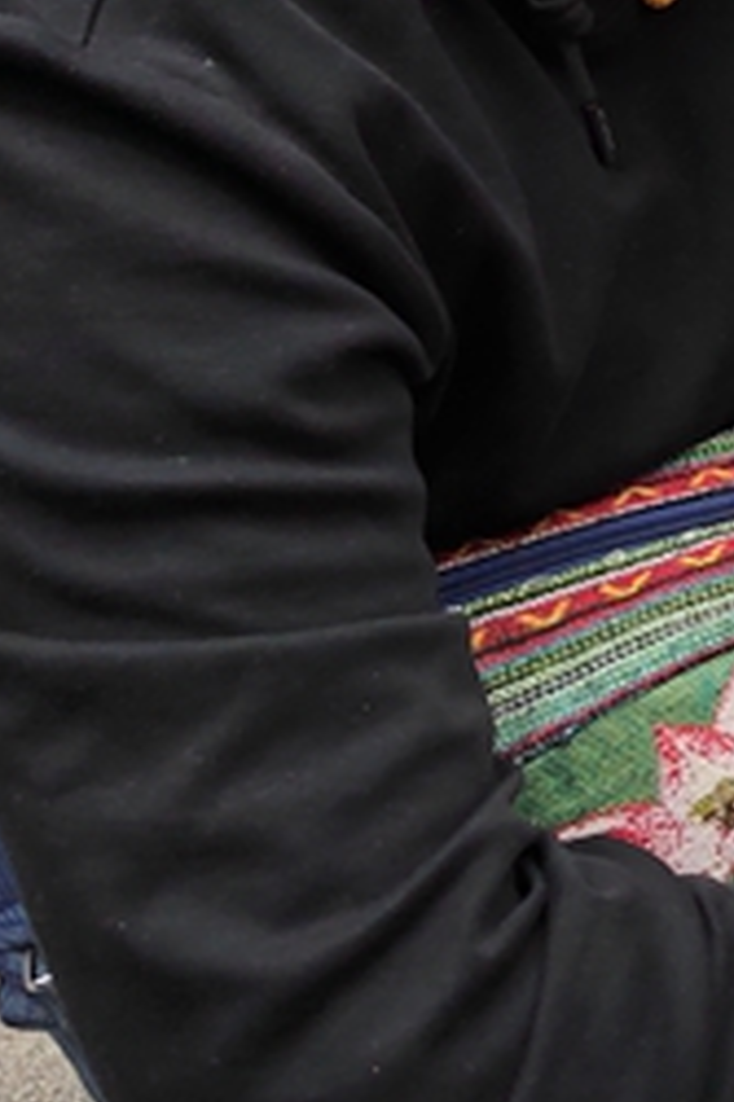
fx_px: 1868
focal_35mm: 61
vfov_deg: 32.0
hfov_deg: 19.2
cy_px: 206
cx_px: 1125
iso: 341
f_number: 1.9
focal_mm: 5.52
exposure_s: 1/100
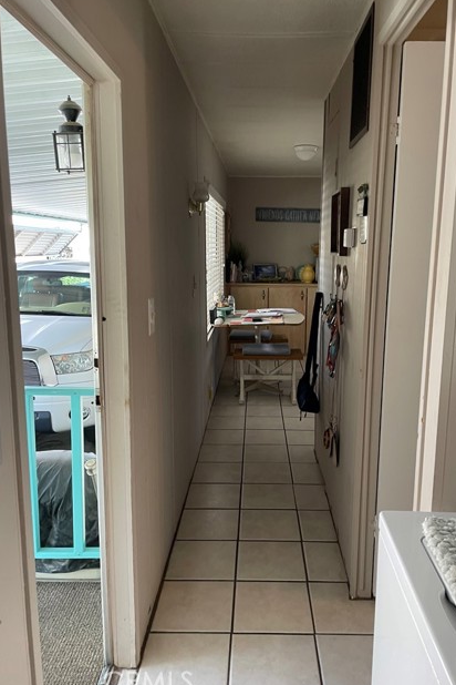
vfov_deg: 65.5
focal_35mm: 28
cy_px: 342
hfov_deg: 46.4
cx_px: 248
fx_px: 532
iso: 80
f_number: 1.6
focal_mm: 4.2
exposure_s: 1/60
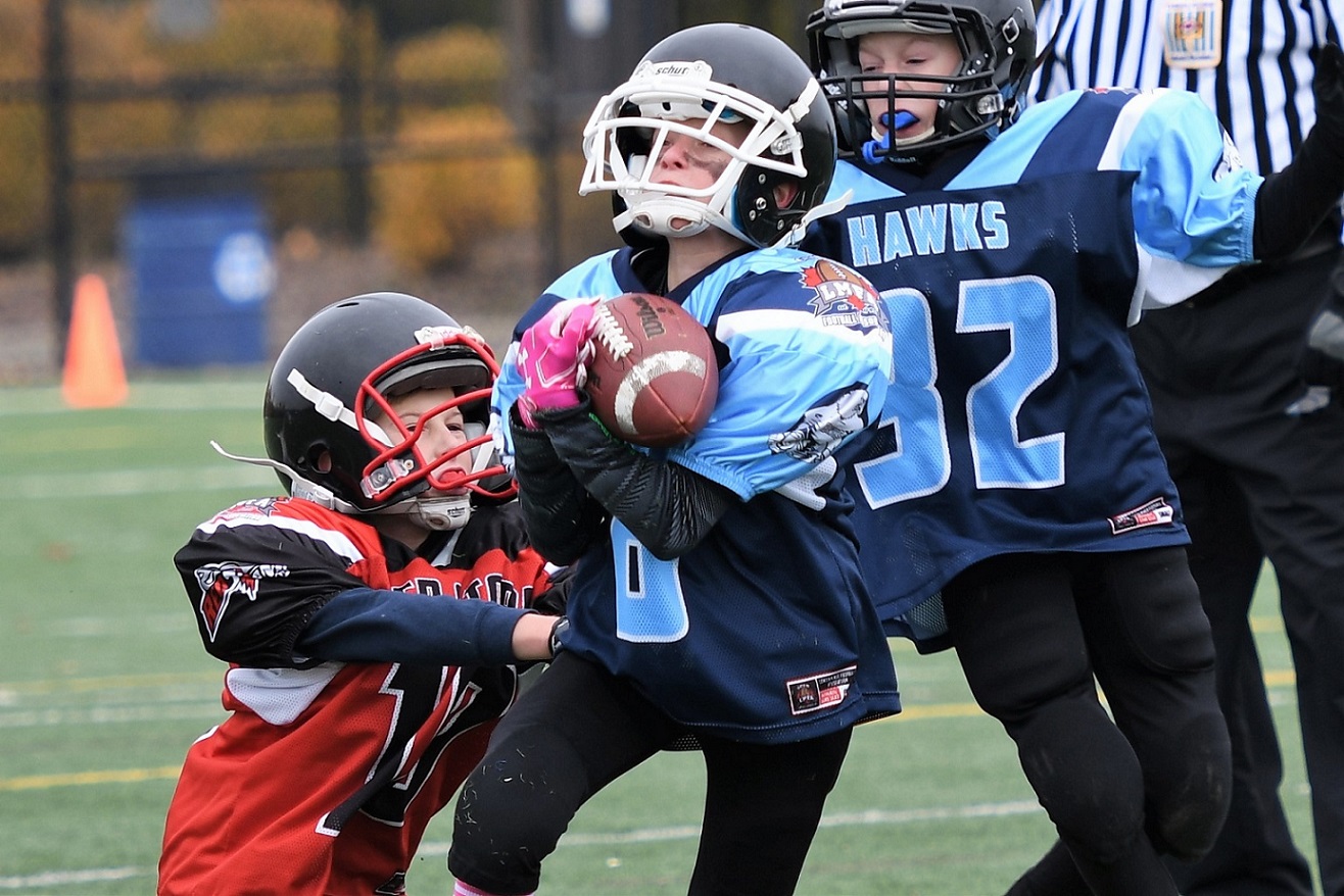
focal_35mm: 225
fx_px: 8401
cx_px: 672
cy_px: 448
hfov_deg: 9.1
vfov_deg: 6.1
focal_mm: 150
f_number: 2.8
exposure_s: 1/1000
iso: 180
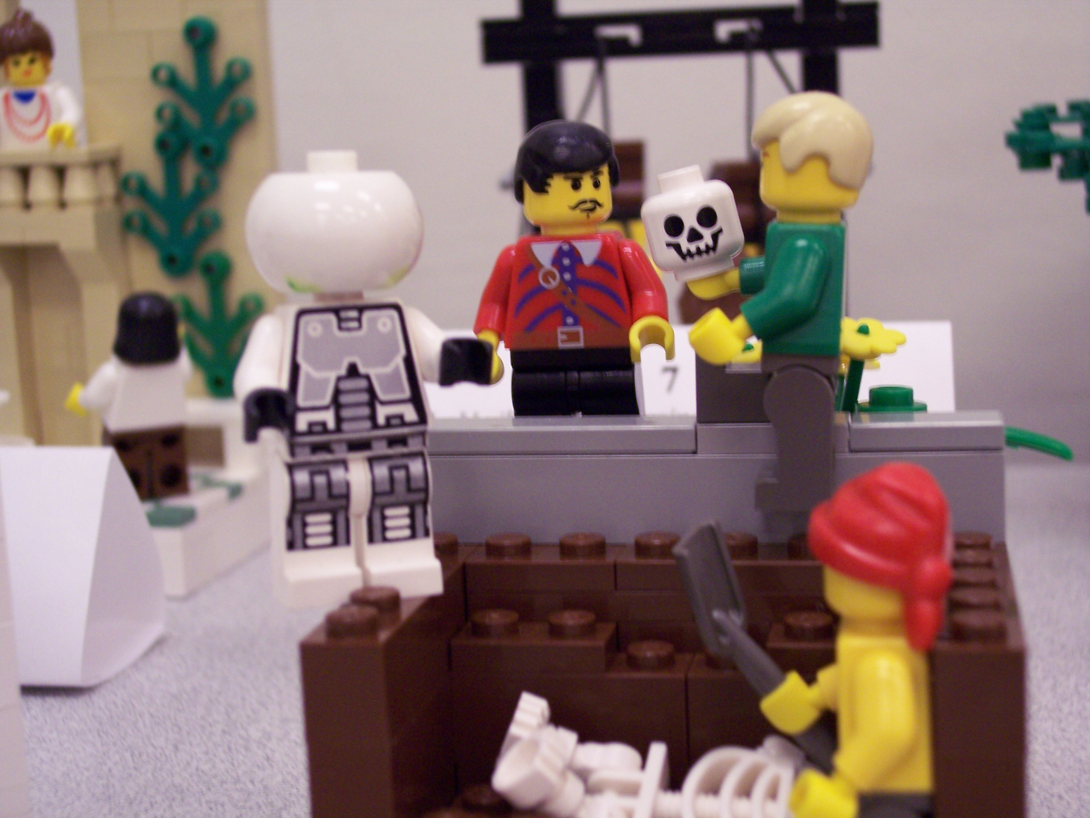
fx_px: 2047
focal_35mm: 65
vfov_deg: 22.6
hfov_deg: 29.8
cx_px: 545
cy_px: 409
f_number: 4
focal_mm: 13.3
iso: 200
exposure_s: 1/8
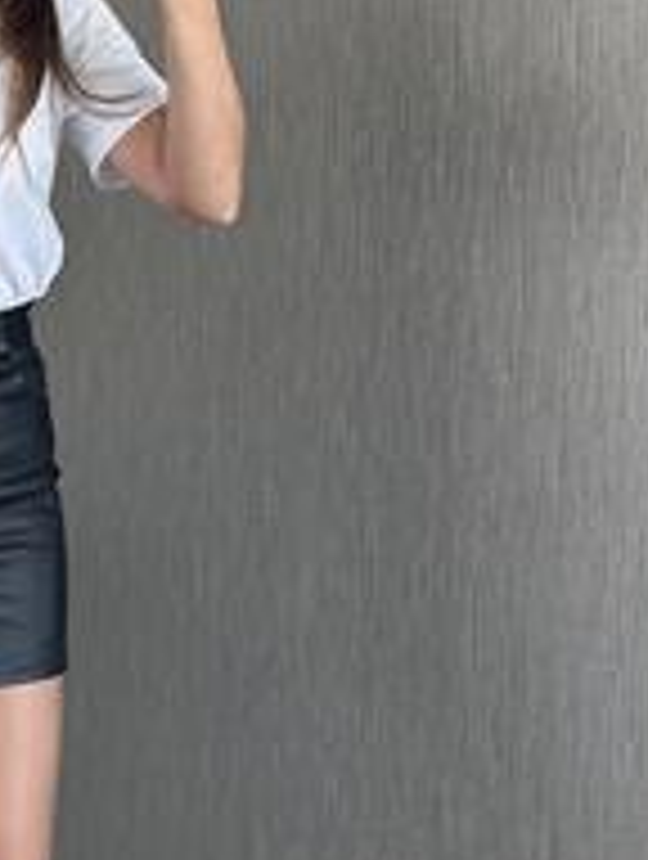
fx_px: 3159
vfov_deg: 15.5
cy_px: 549
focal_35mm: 127
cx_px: -90
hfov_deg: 11.5
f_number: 1.78
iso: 160
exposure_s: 1/60
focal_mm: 6.86
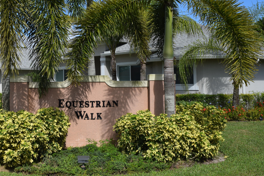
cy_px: 70
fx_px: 379
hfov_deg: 38.1
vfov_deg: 26.1
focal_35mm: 52
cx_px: 96
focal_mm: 27
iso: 200
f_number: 11
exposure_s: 1/500
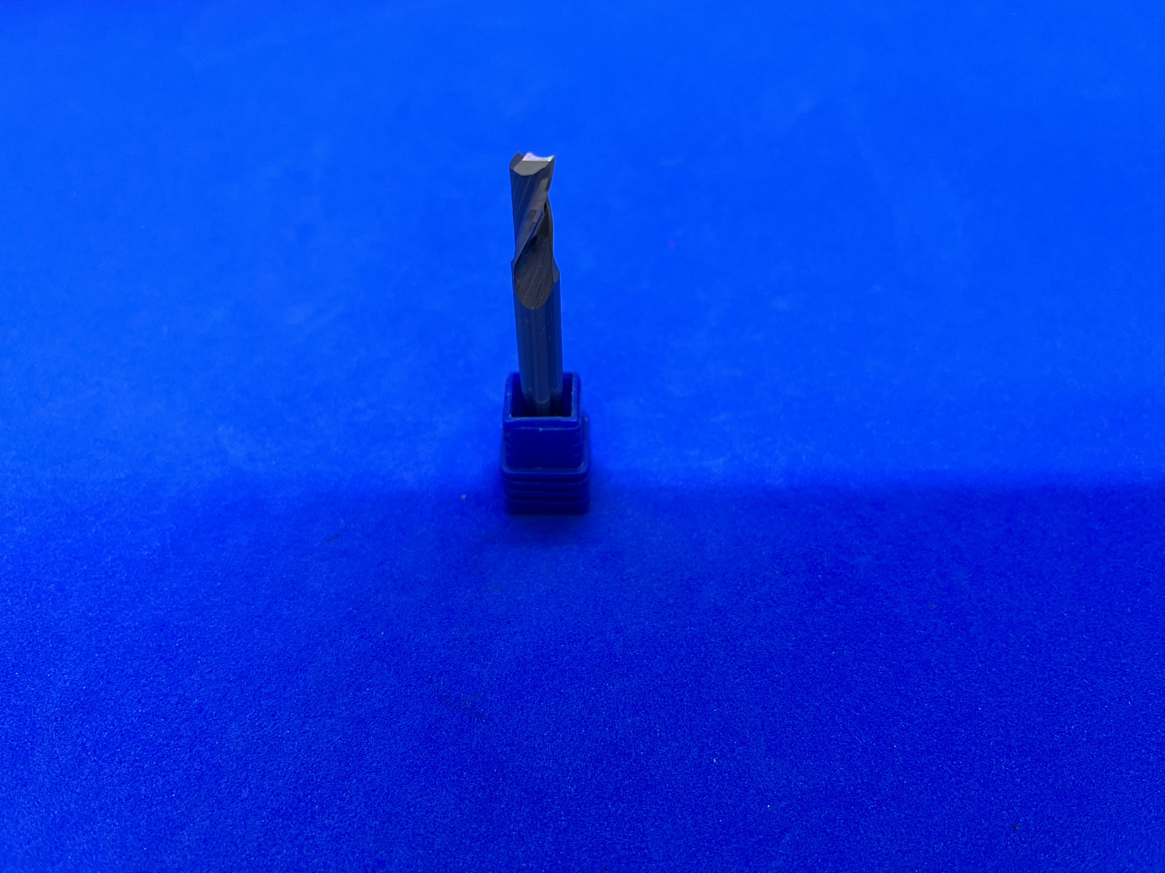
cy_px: 436
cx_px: 583
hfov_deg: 65.3
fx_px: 909
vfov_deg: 51.4
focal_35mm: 27
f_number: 1.6
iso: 100
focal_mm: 5.1
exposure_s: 1/50
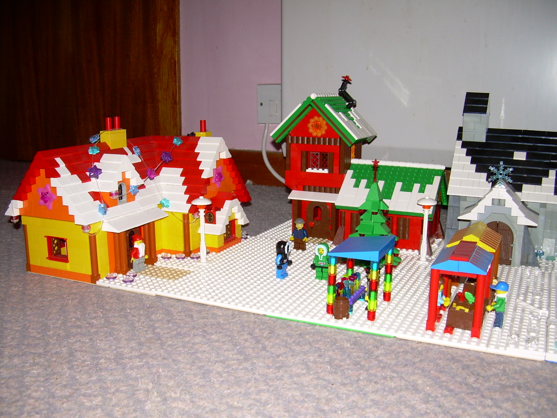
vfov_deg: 37.7
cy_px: 209
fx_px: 611
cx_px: 278
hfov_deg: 49.0
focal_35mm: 38
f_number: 2.8
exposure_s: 1/60
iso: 50
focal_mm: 6.3
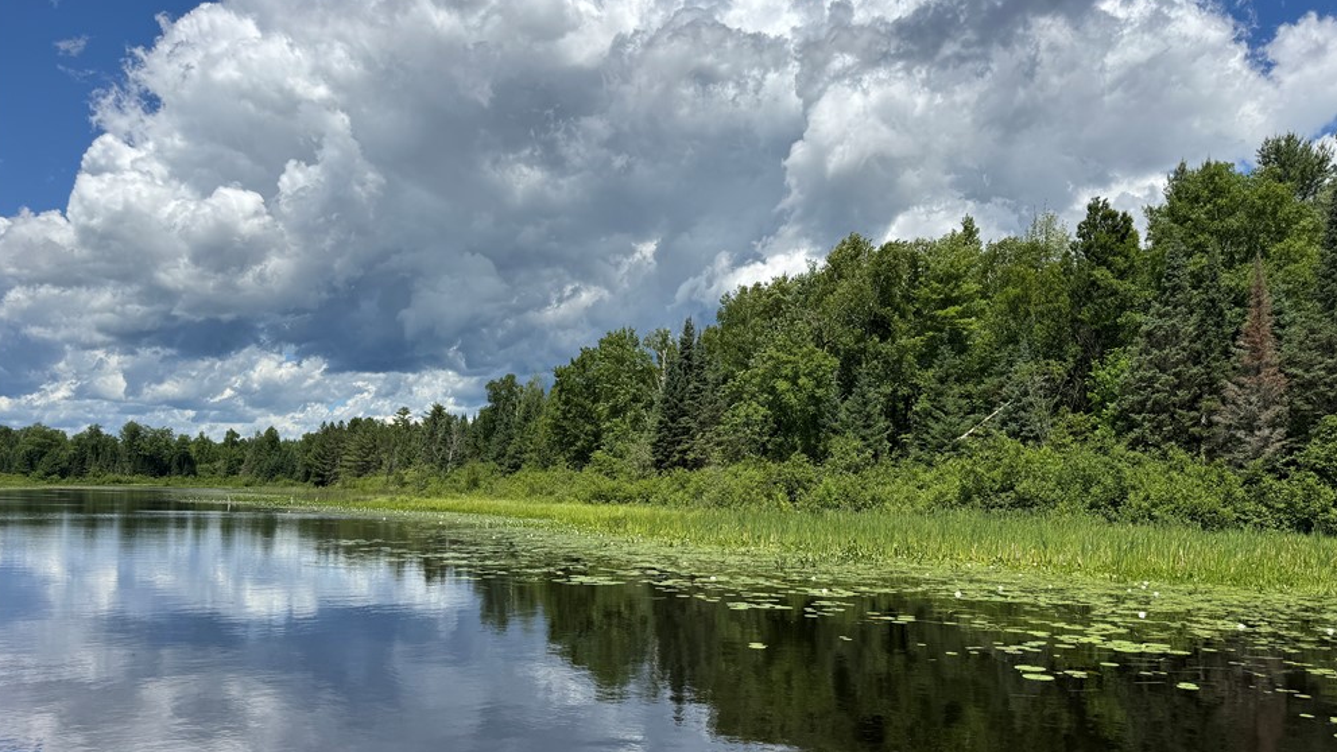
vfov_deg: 42.6
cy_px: 458
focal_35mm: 27
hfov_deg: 69.9
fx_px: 957
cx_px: 674
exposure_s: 1/7092
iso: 80
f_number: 1.78
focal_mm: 6.76
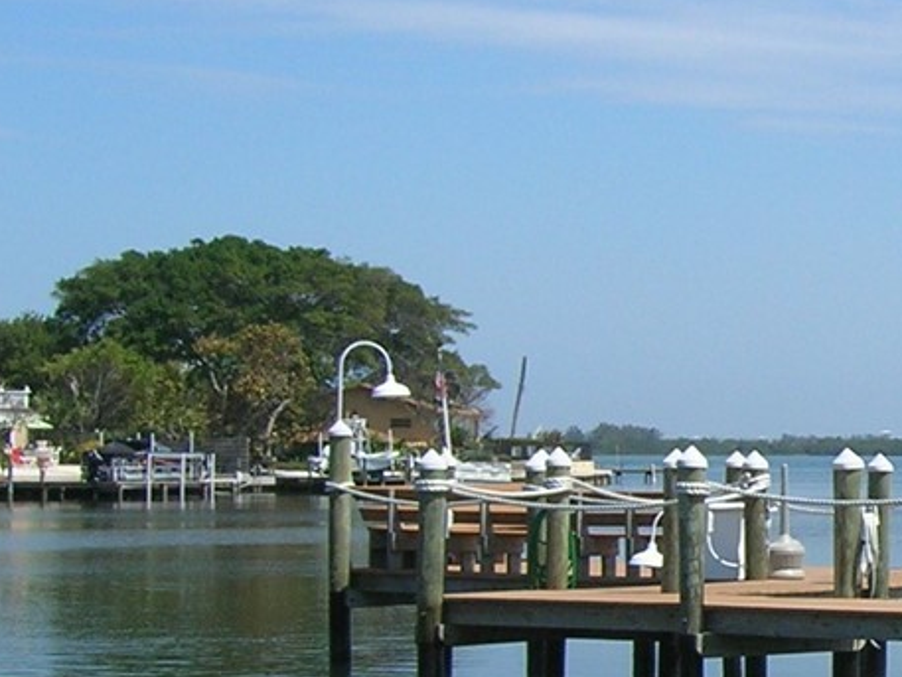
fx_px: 3102
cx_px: 1295
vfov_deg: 12.4
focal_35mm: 119
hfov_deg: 15.4
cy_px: 448
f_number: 4.9
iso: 50
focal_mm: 5.7
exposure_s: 1/477
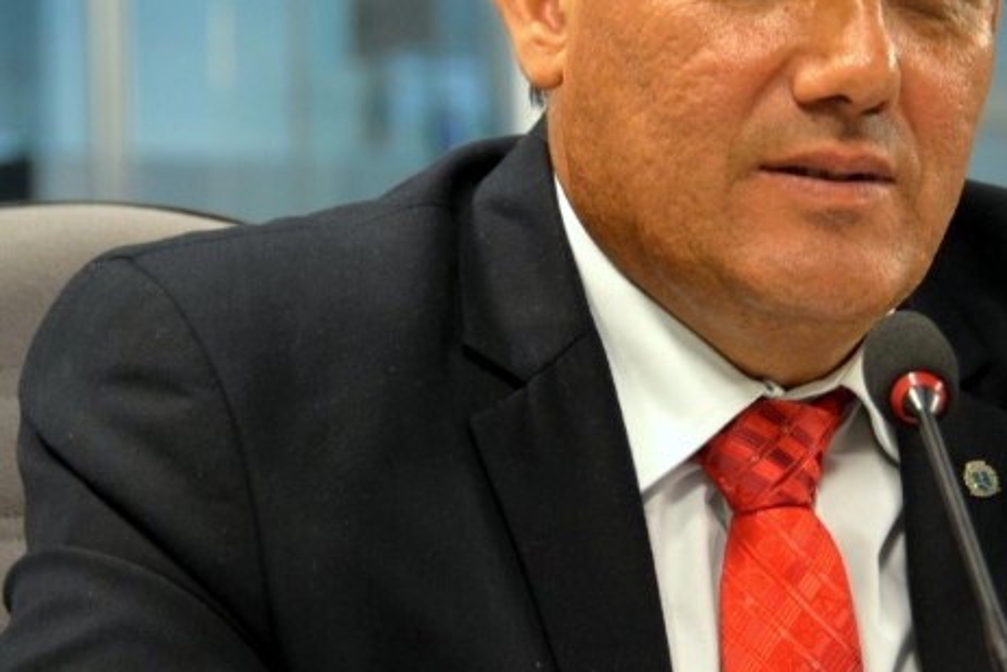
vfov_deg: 4.6
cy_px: 400
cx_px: 623
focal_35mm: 298
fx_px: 8338
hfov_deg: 6.9
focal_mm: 80
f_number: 5
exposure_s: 1/50
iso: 800
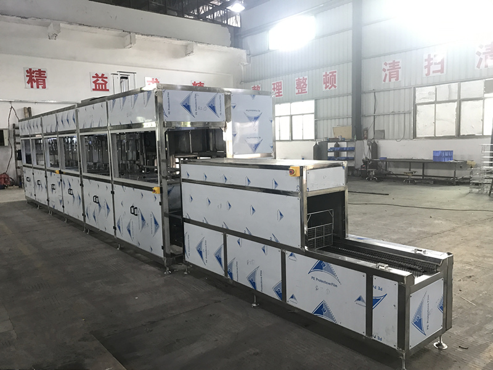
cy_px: 185
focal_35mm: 28
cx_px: 246
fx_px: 399
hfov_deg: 63.4
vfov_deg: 49.7
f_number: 1.8
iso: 40
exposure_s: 1/17
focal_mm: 3.99
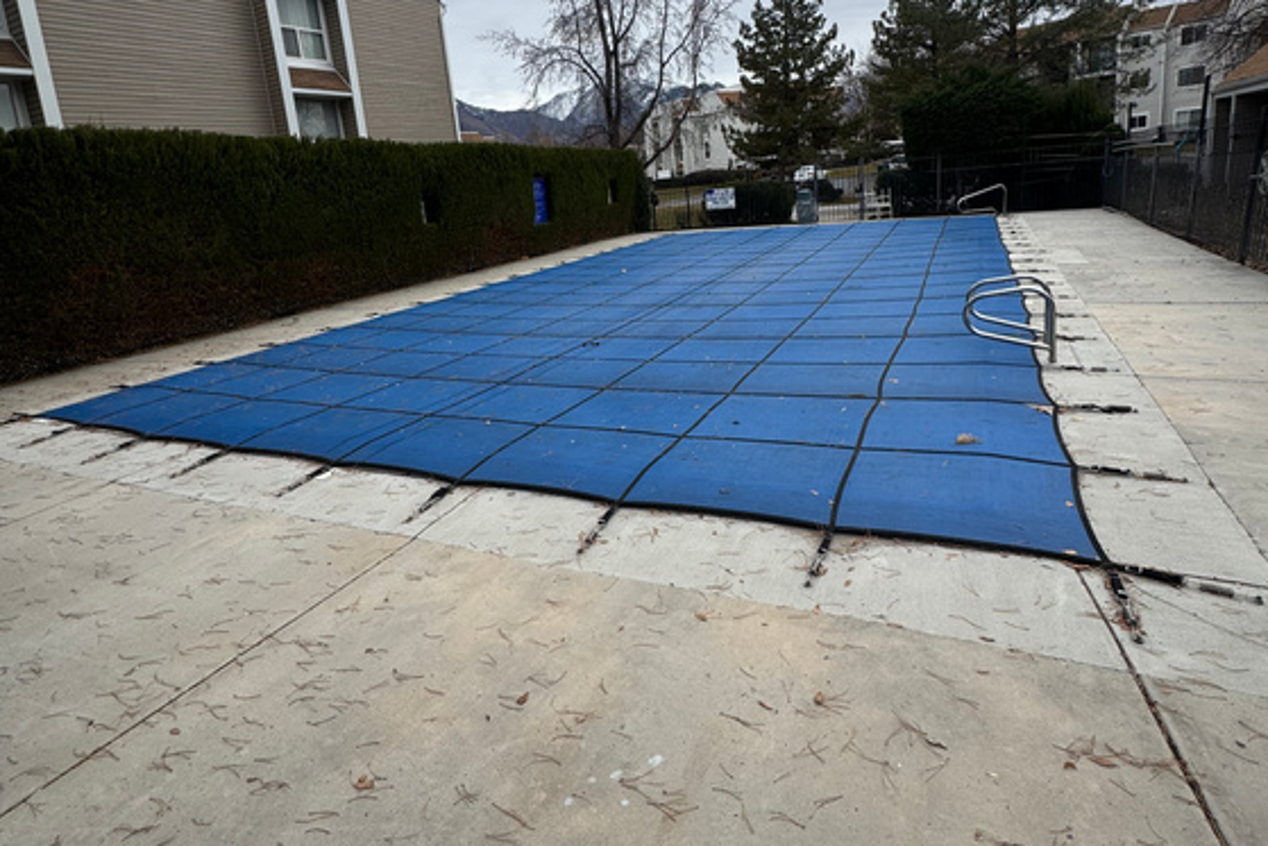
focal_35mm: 20
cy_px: 320
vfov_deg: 61.2
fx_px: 705
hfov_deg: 84.0
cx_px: 626
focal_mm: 2.22
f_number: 2.2
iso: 40
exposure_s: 1/796
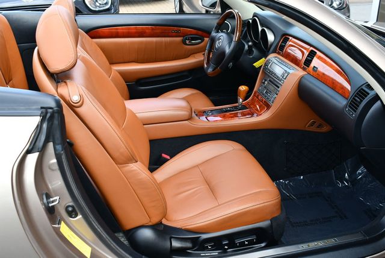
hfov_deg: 48.4
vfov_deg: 33.5
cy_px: 129
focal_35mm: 40
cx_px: 192
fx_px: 428
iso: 400
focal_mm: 20
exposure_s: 1/250
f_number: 5.6
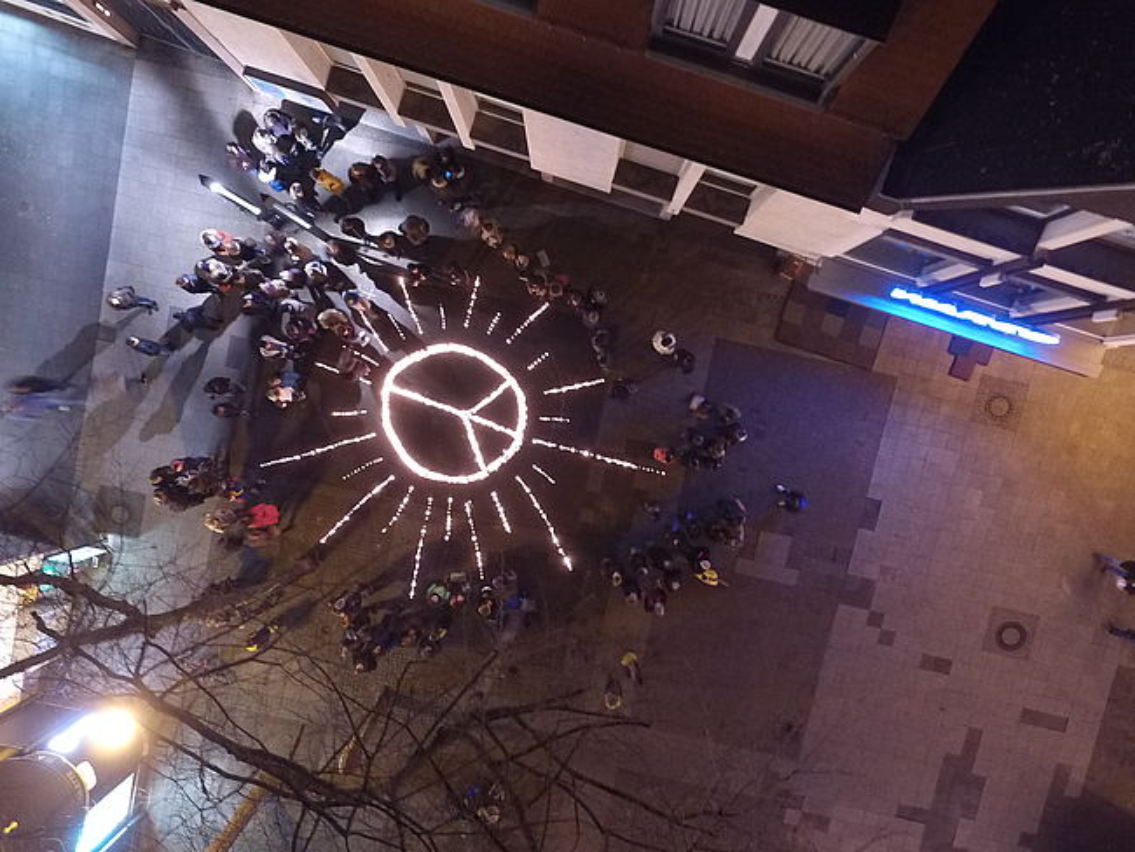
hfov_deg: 81.7
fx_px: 656
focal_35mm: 20
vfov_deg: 66.0
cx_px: 568
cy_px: 426
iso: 1600
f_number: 2.8
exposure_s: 1/2.29
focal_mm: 3.61
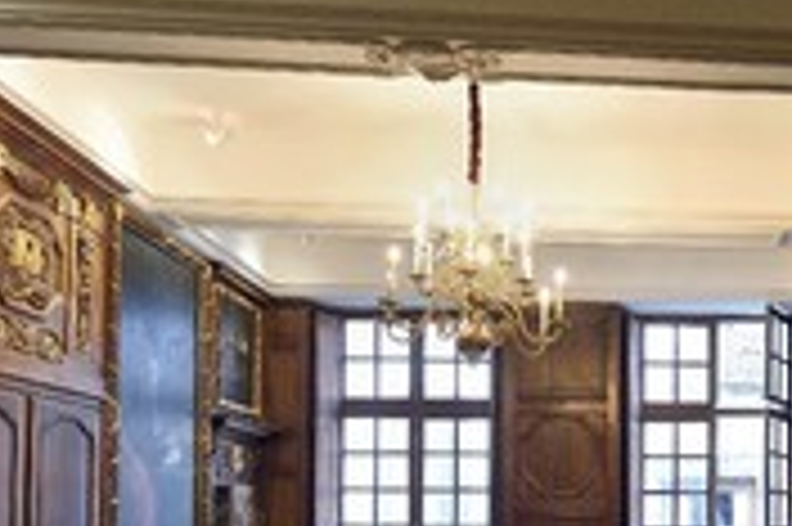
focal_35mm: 43
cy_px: 454
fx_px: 945
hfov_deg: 43.3
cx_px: 634
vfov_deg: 30.0
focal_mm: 18
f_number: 7.1
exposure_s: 1/40
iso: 1600
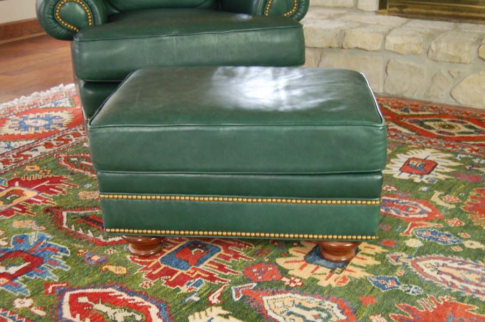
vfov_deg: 28.9
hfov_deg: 42.4
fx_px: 626
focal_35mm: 46
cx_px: 242
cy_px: 161
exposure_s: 1/13
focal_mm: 31
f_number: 4.5
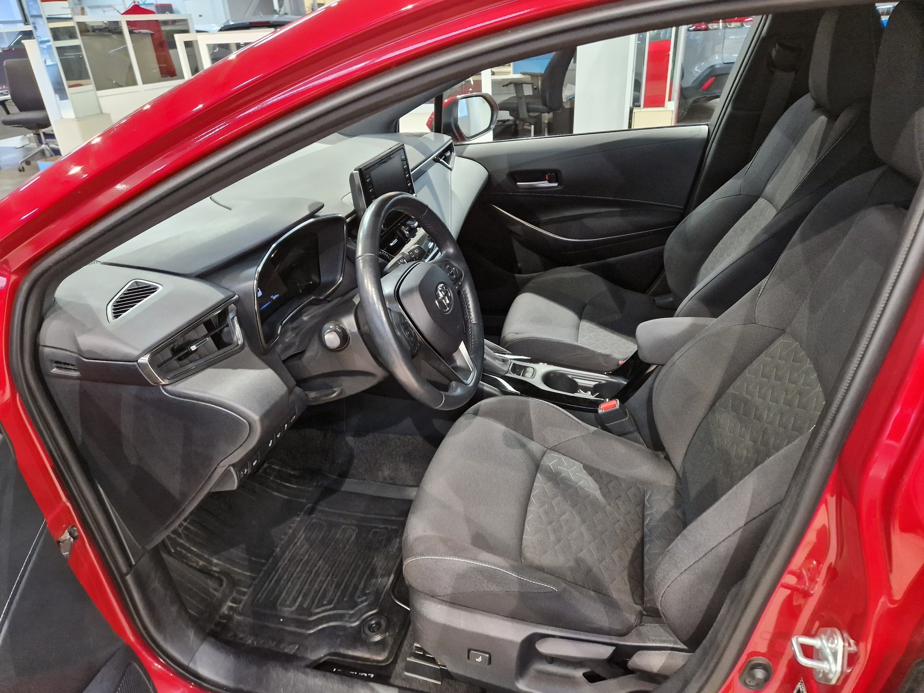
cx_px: 462
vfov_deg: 58.9
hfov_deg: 73.9
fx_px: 614
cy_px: 346
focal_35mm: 23
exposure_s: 1/100
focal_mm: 5.4
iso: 500
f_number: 1.8
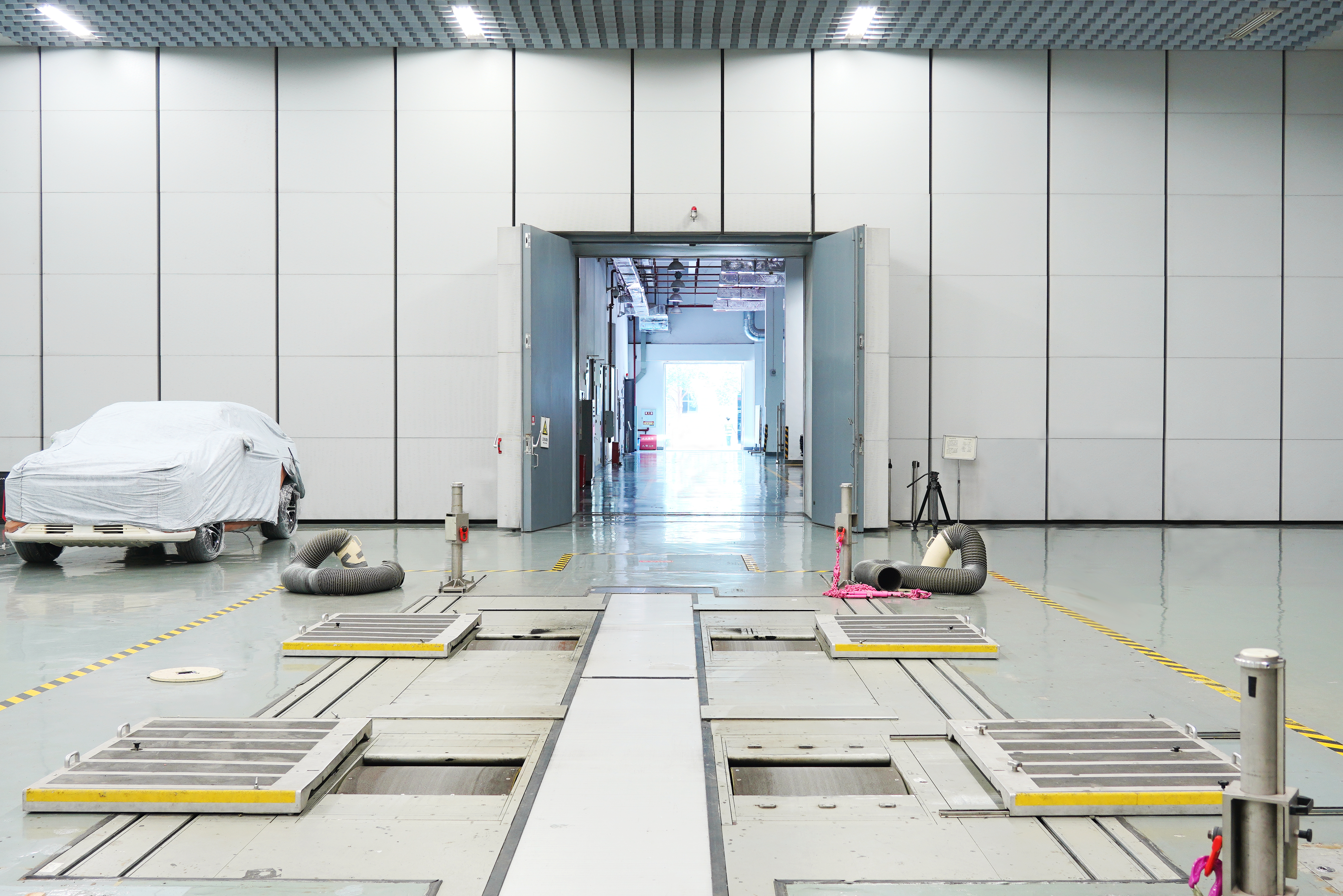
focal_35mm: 37
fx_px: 1381
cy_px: 452
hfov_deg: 51.9
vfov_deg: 36.0
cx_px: 688
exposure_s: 1/20
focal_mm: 24
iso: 200
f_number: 4
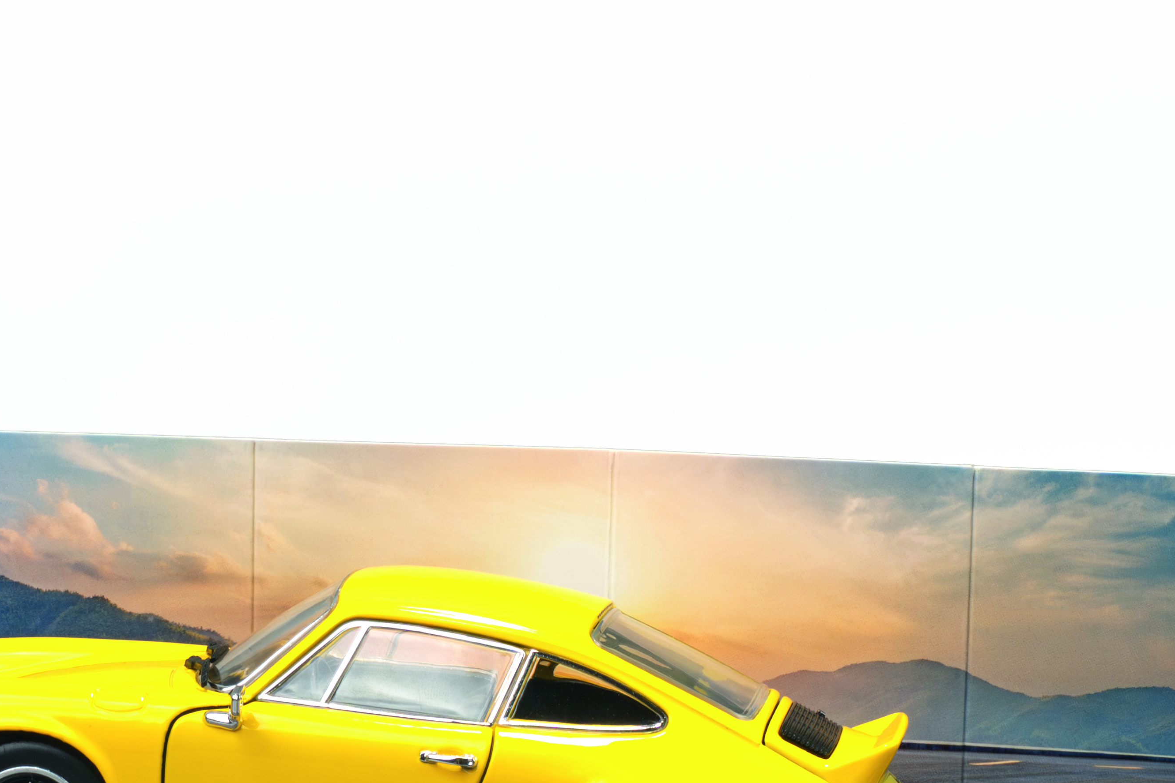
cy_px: 816
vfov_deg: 11.8
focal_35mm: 115
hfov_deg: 17.8
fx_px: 3753
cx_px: 457
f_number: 22
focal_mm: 51
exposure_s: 1/25
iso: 800
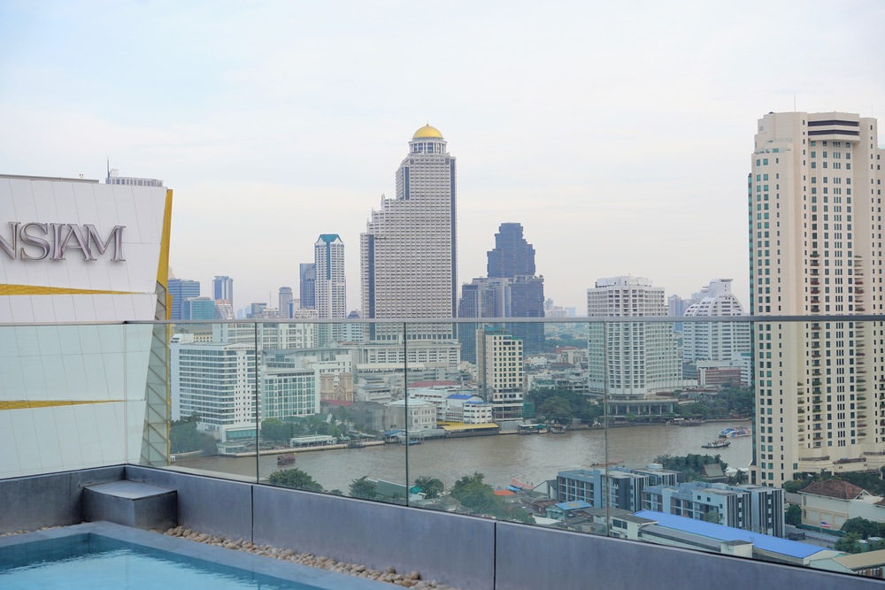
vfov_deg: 28.7
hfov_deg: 42.0
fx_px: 1153
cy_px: 295
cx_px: 442
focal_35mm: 47
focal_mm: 46.9
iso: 100
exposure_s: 1/200
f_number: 4.5
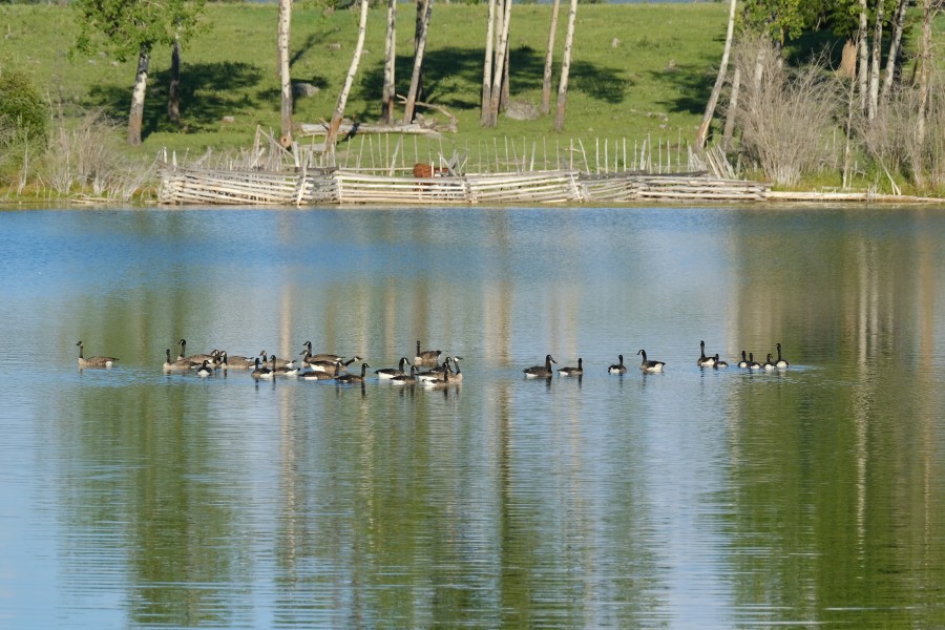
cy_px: 315
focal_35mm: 288
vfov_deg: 4.8
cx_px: 472
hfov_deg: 7.2
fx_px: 7559
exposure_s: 1/2000
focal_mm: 191.8
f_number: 8
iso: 1250
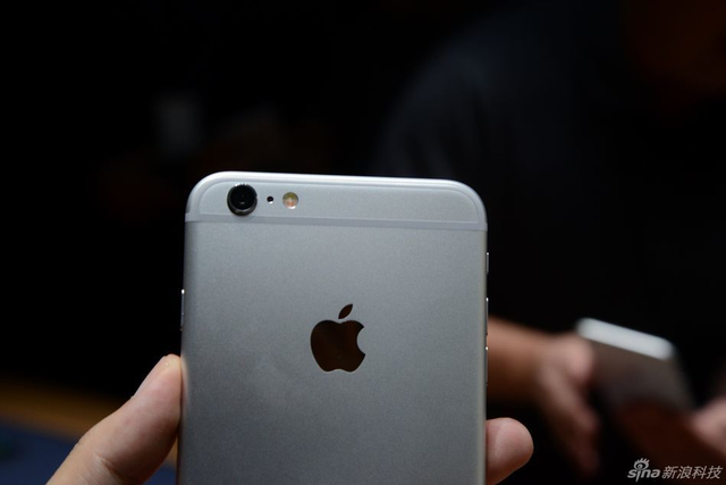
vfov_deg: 17.1
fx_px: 1614
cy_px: 242
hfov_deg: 25.4
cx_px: 363
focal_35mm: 80
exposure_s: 1/200
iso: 1250
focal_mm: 80
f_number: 8
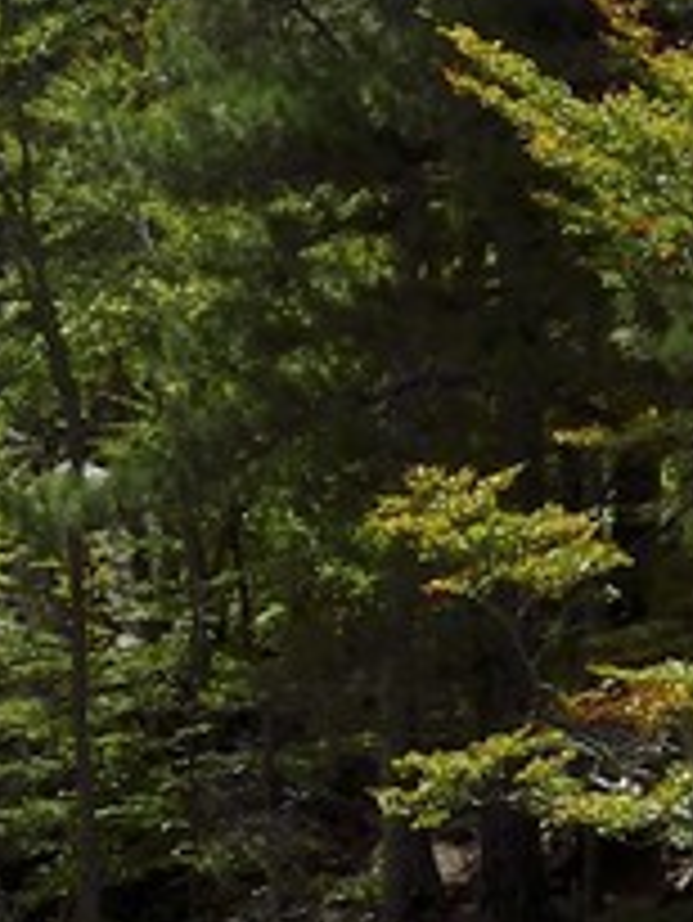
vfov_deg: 7.4
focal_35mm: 240
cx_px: -655
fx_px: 6400
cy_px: 2654
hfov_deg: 6.1
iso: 200
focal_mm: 32
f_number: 14
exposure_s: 1/250
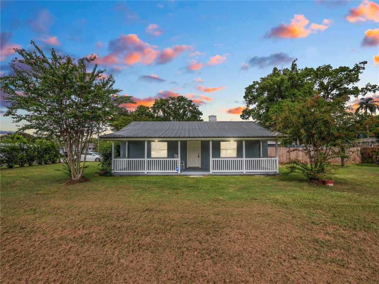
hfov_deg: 102.1
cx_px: 190
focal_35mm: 14
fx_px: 153
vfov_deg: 85.7
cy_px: 142
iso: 250
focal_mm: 7
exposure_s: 1/250
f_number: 11
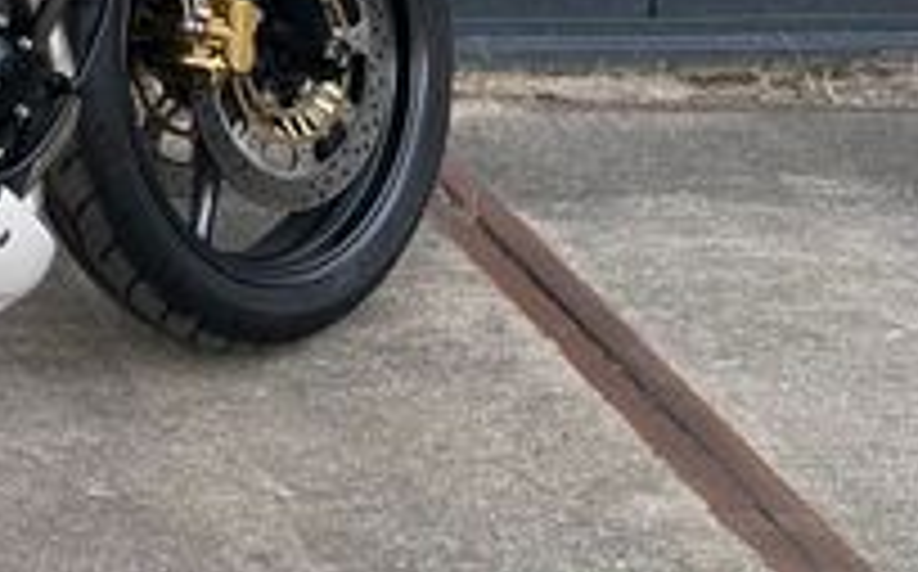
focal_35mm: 80
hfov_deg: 21.2
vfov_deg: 15.8
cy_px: -72
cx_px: -518
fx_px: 1999
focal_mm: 6.86
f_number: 1.78
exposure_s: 1/127
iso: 64
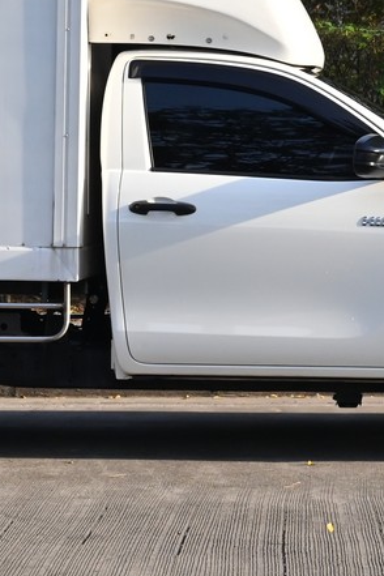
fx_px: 2432
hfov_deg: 9.0
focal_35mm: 152
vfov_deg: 13.4
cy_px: 113
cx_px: 133
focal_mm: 41
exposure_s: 1/800
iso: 1250
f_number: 9
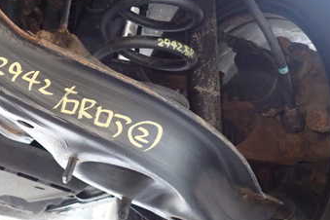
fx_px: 422
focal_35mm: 46
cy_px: 56
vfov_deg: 28.8
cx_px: 72
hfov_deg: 41.2
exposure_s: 1/30
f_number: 2
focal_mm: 4.5
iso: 800
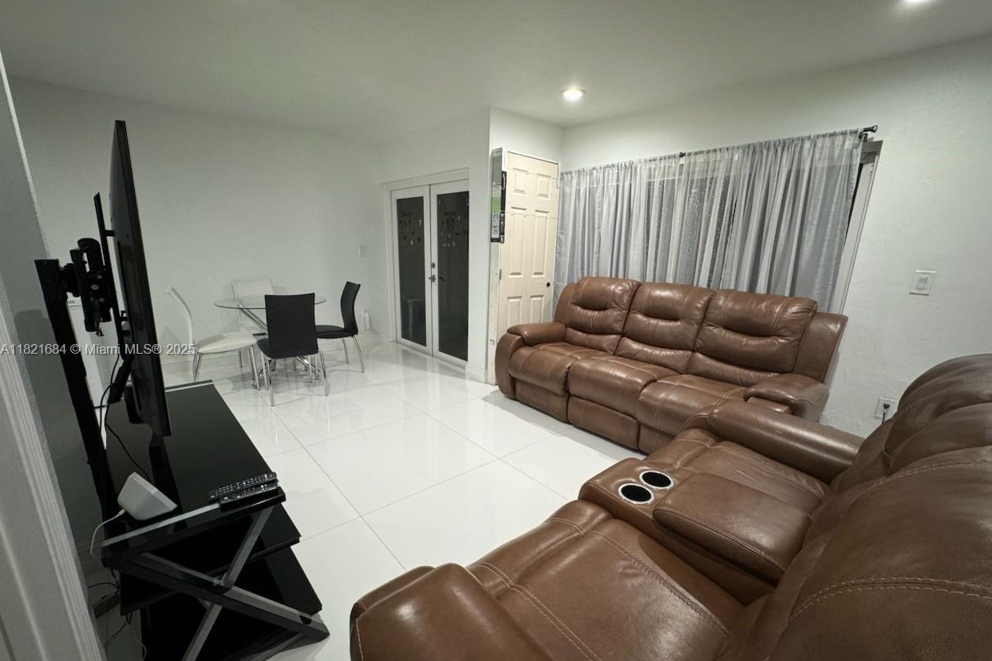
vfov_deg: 77.2
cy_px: 351
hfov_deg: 100.4
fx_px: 413
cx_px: 508
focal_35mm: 15
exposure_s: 1/60
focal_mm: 2.22
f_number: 2.2
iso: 200
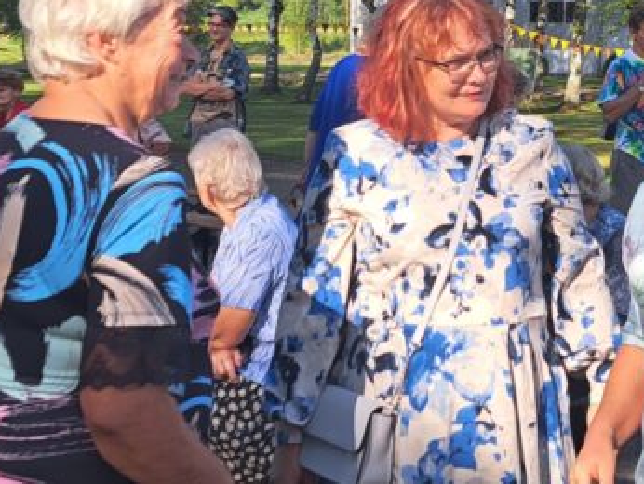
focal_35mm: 71
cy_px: 101
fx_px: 1322
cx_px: 454
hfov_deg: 27.1
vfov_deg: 20.5
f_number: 1.8
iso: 50
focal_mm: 5.23
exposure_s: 1/687
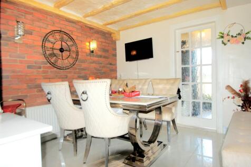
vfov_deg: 59.5
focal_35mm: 21
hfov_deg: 81.2
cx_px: 126
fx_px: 146
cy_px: 84
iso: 200
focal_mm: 14
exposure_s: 1/60.2
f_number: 4
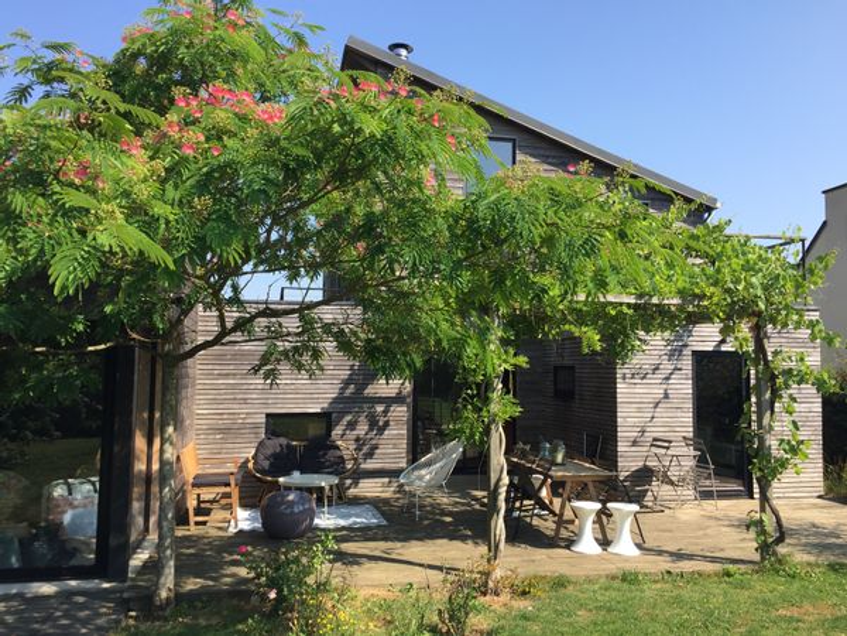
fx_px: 710
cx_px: 424
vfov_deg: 48.2
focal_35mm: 29
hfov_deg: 61.7
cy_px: 318
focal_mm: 4.15
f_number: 2.2
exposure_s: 1/989
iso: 32
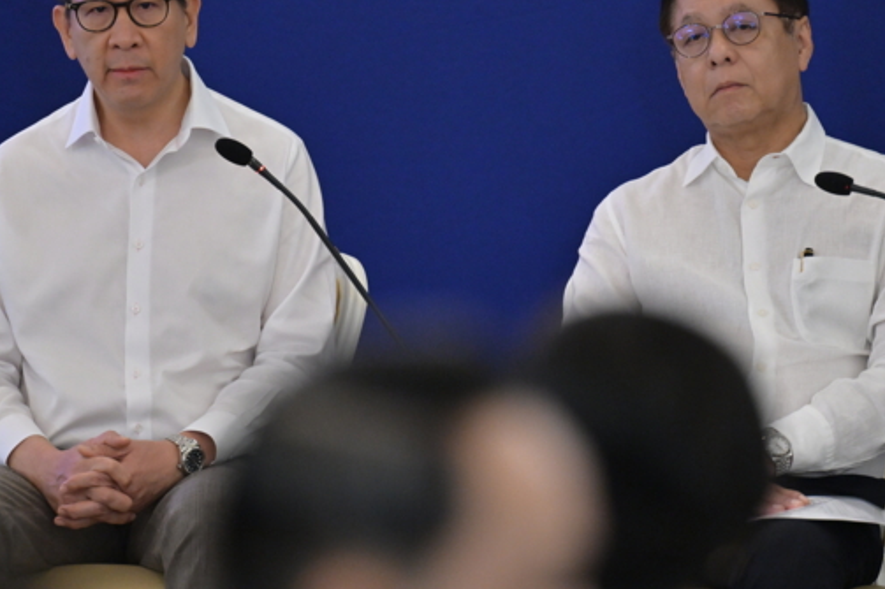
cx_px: 456
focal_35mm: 382
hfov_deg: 5.4
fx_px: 9387
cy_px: 236
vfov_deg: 3.6
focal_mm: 200
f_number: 2.8
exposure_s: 1/200
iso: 2000
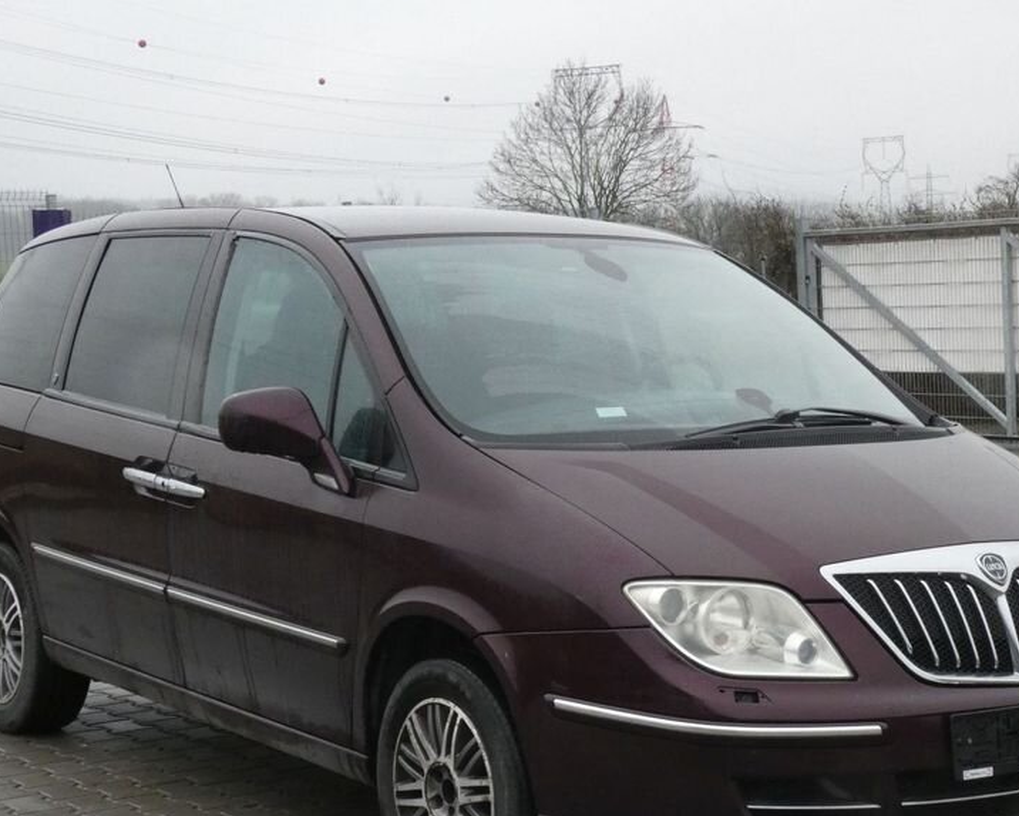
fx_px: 2021
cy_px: 524
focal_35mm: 67
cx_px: 630
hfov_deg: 28.2
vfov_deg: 22.7
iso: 500
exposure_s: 1/80
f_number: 5.6
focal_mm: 8.6
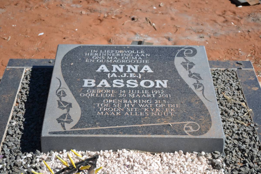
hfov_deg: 24.6
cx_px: 130
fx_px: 598
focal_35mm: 82
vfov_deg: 16.6
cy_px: 87
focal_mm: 55
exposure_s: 1/125
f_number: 5.6
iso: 100
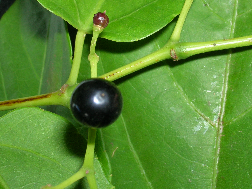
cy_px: 61
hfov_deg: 29.3
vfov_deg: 22.2
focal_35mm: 66
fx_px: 480
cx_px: 153
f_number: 5.4
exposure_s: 1/60.1
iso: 50
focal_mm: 7.7
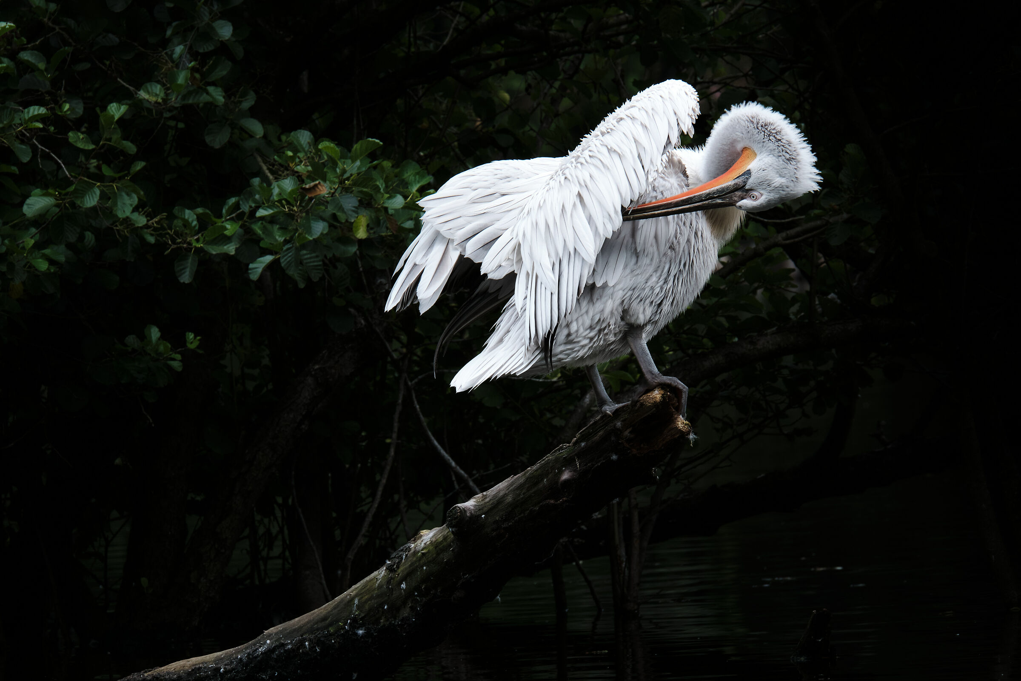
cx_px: 510
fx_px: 17015
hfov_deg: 3.4
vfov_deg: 2.3
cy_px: 340
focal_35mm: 600
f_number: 14
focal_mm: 400
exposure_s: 1/60
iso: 800
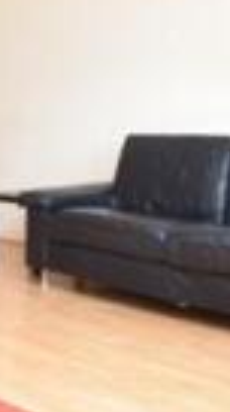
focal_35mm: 55
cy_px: 147
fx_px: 599
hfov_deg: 21.4
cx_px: 33
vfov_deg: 37.6
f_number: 4.5
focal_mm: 10
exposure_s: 1/80
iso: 800
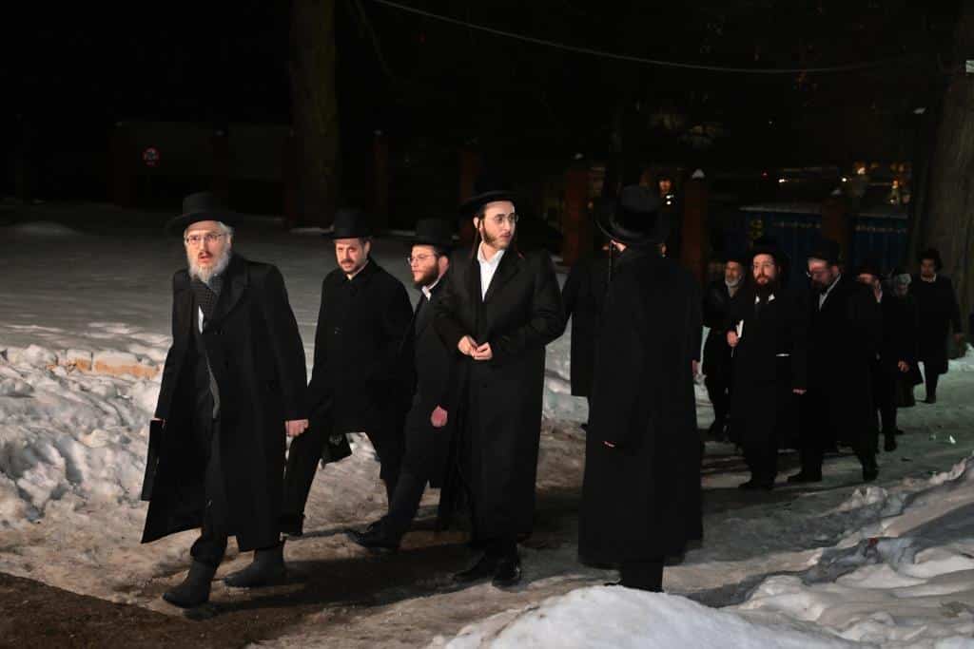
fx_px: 1218
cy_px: 324
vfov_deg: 29.9
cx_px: 487
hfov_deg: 43.6
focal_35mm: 45
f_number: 4
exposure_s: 1/160
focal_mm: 45
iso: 2000
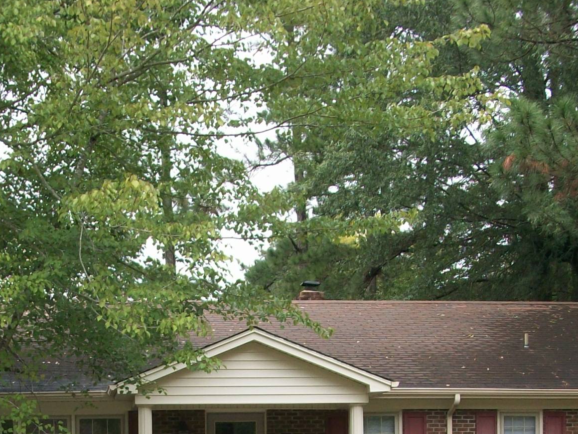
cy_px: 483
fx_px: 1269
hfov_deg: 25.6
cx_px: 211
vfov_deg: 18.6
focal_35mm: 76
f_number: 2.8
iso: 64
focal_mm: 5.7
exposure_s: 1/136
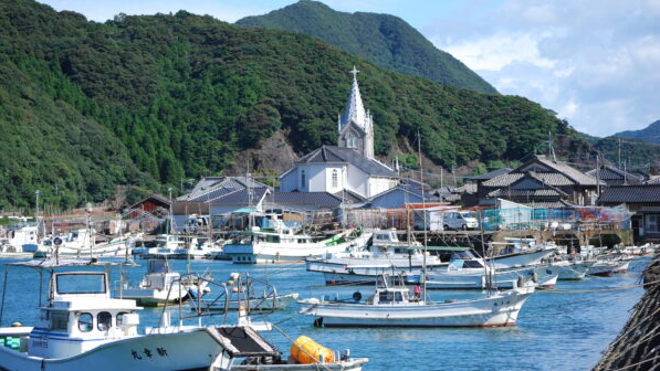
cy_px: 178
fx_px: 2075
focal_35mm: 119
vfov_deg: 10.2
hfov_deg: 18.1
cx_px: 329
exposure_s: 1/500
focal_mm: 75
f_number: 5.6
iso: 160
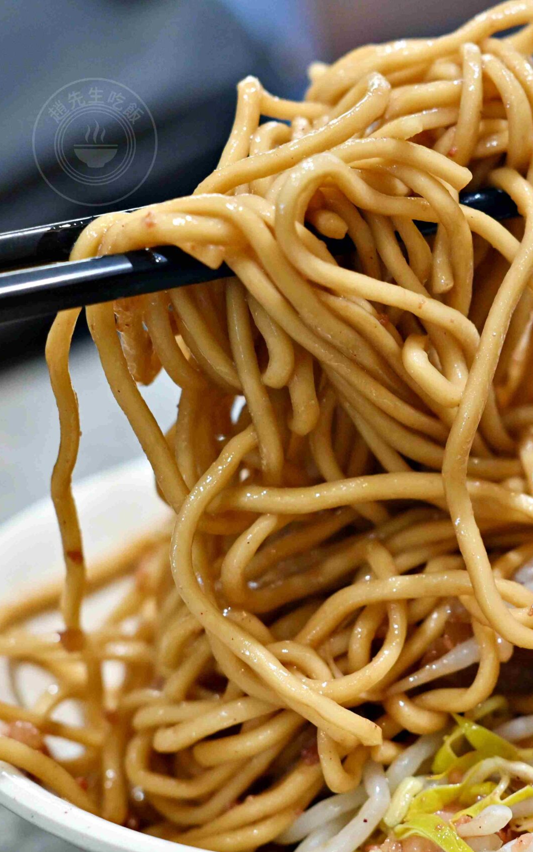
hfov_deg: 11.3
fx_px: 2672
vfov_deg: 18.1
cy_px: 427
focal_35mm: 115
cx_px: 461
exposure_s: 1/200
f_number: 3.2
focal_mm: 50
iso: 1600
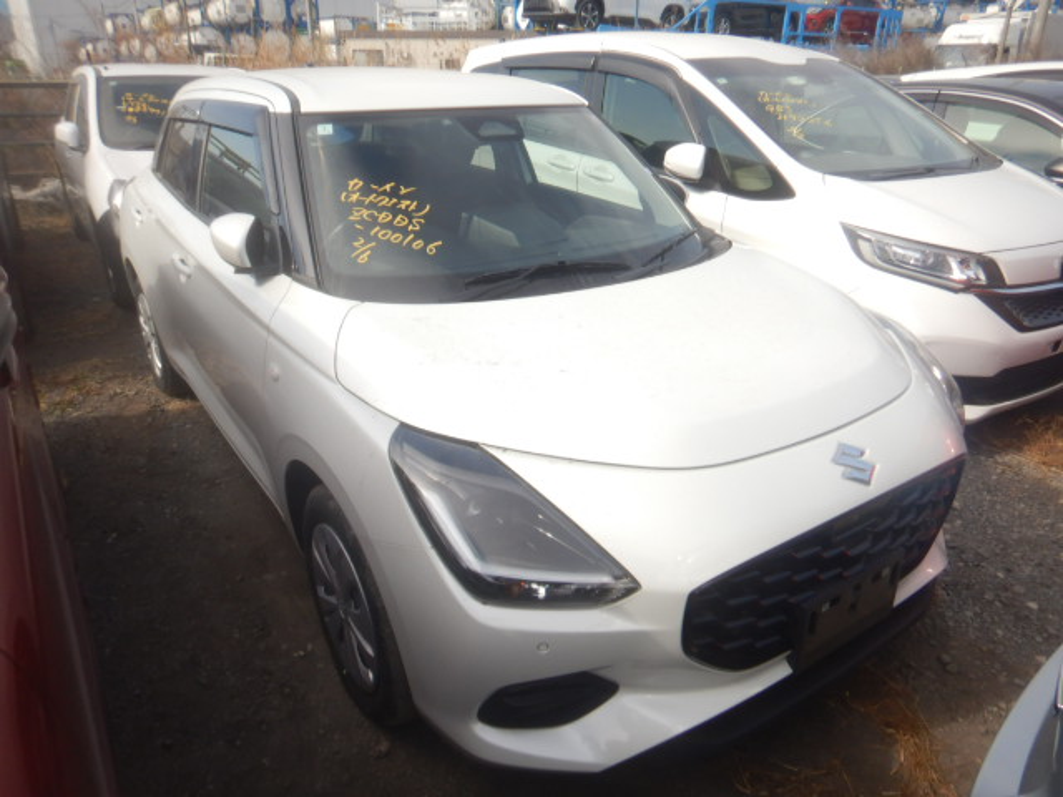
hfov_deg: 71.6
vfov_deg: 56.8
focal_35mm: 24
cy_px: 398
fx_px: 737
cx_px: 532
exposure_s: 1/320
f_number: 2.8
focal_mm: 4.3
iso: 125
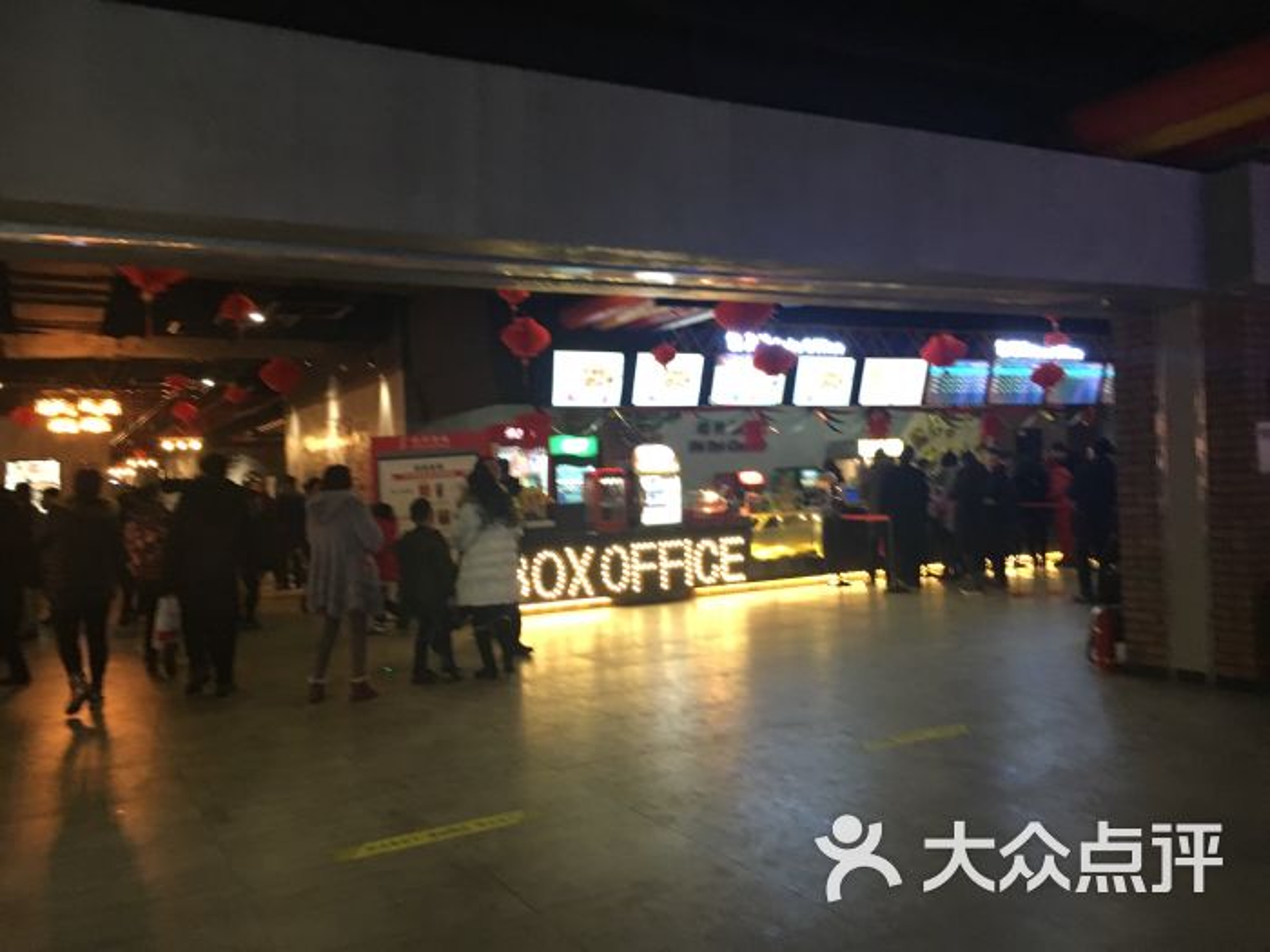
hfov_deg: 61.7
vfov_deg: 48.2
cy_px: 476
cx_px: 635
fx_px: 1064
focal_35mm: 29
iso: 200
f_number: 2.2
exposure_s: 1/25
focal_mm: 4.15
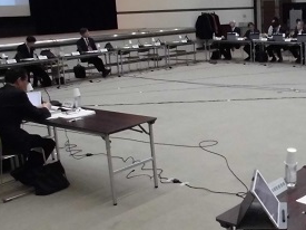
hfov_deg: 34.3
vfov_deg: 27.5
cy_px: 127
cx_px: 273
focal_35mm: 53
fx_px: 468
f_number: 3.5
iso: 800
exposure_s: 1/40
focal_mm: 4.6
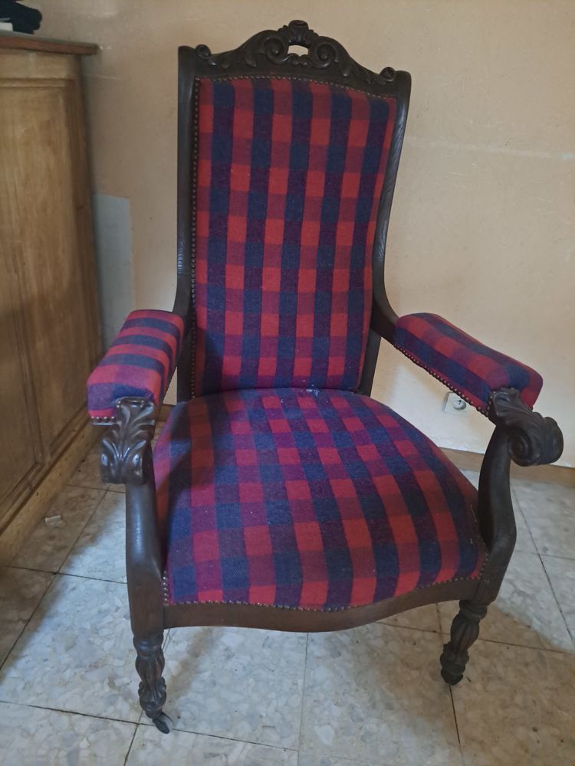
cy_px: 383
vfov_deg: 71.6
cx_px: 288
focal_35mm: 24
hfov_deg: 56.8
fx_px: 532
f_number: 1.8
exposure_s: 1/7
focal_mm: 5.23
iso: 1250
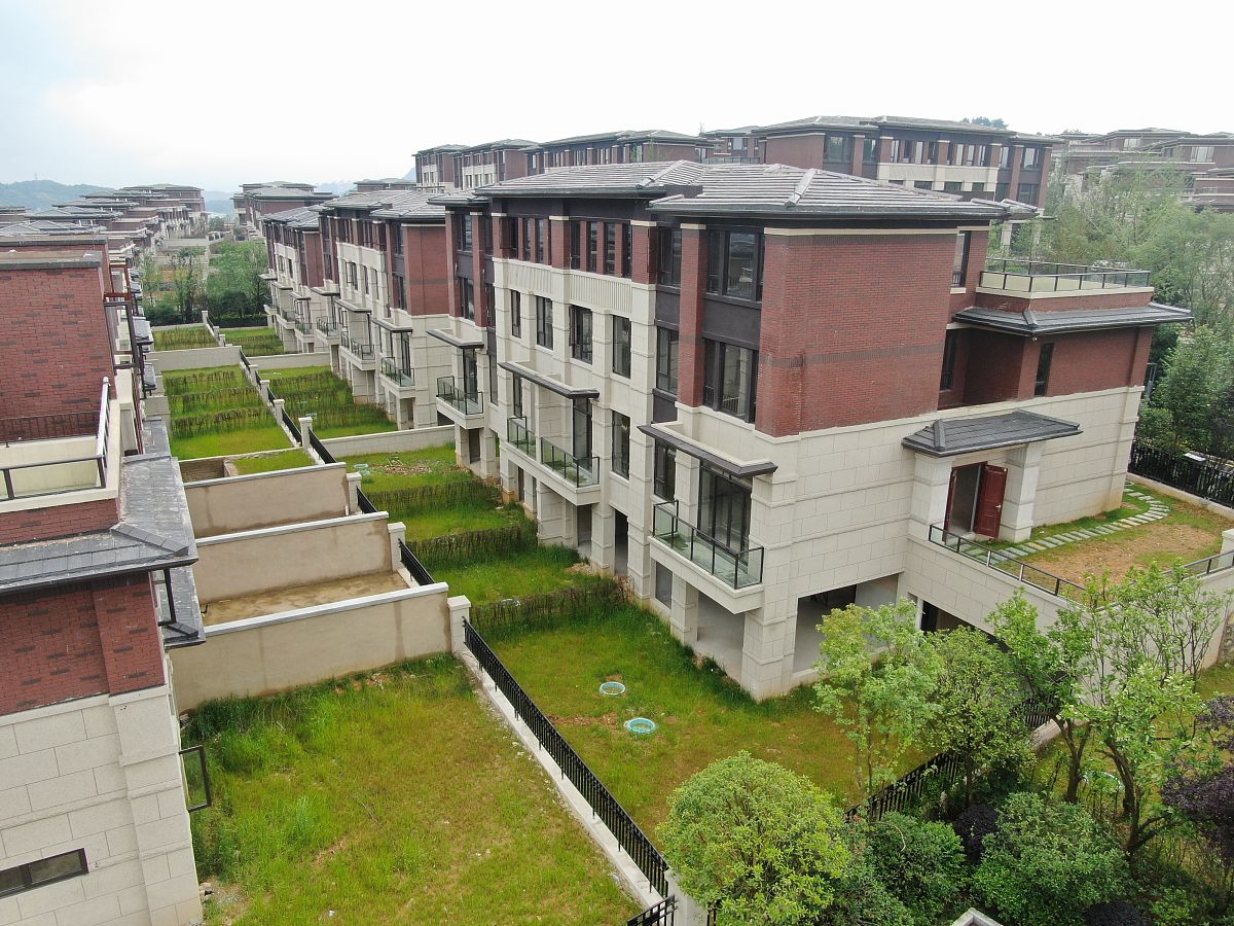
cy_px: 463
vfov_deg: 56.8
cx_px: 617
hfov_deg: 71.6
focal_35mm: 24
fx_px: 856
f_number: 2.8
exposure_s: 1/240
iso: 100
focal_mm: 4.39
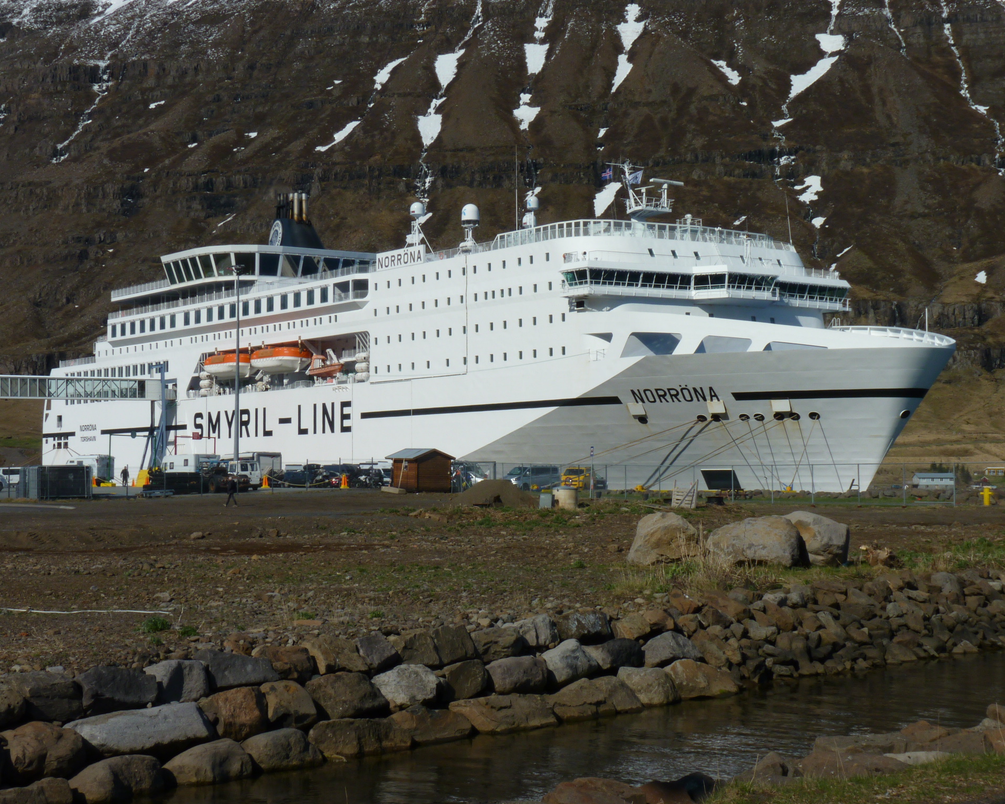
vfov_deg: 23.8
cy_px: 404
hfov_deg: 29.6
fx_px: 1904
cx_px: 480
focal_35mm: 64
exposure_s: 1/400
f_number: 8
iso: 80
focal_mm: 10.8
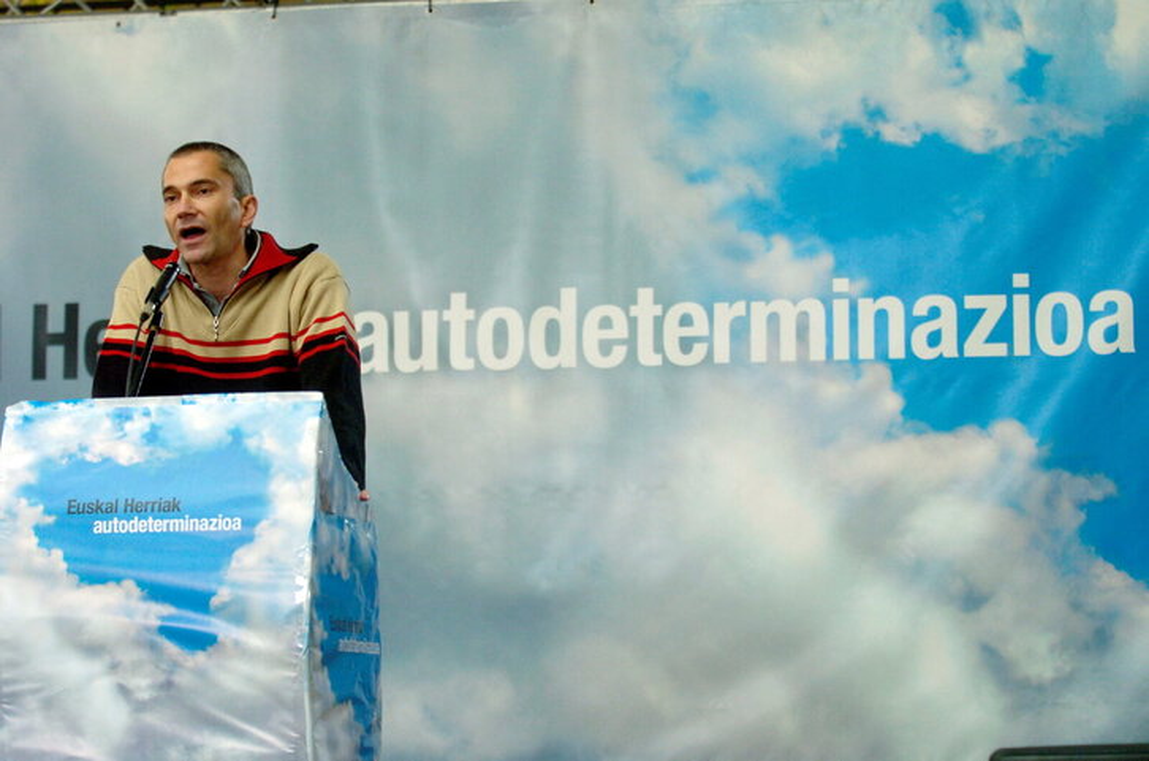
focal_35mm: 120
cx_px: 574
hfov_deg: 17.1
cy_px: 380
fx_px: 3822
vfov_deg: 11.4
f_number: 2.8
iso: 200
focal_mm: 80
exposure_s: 1/80
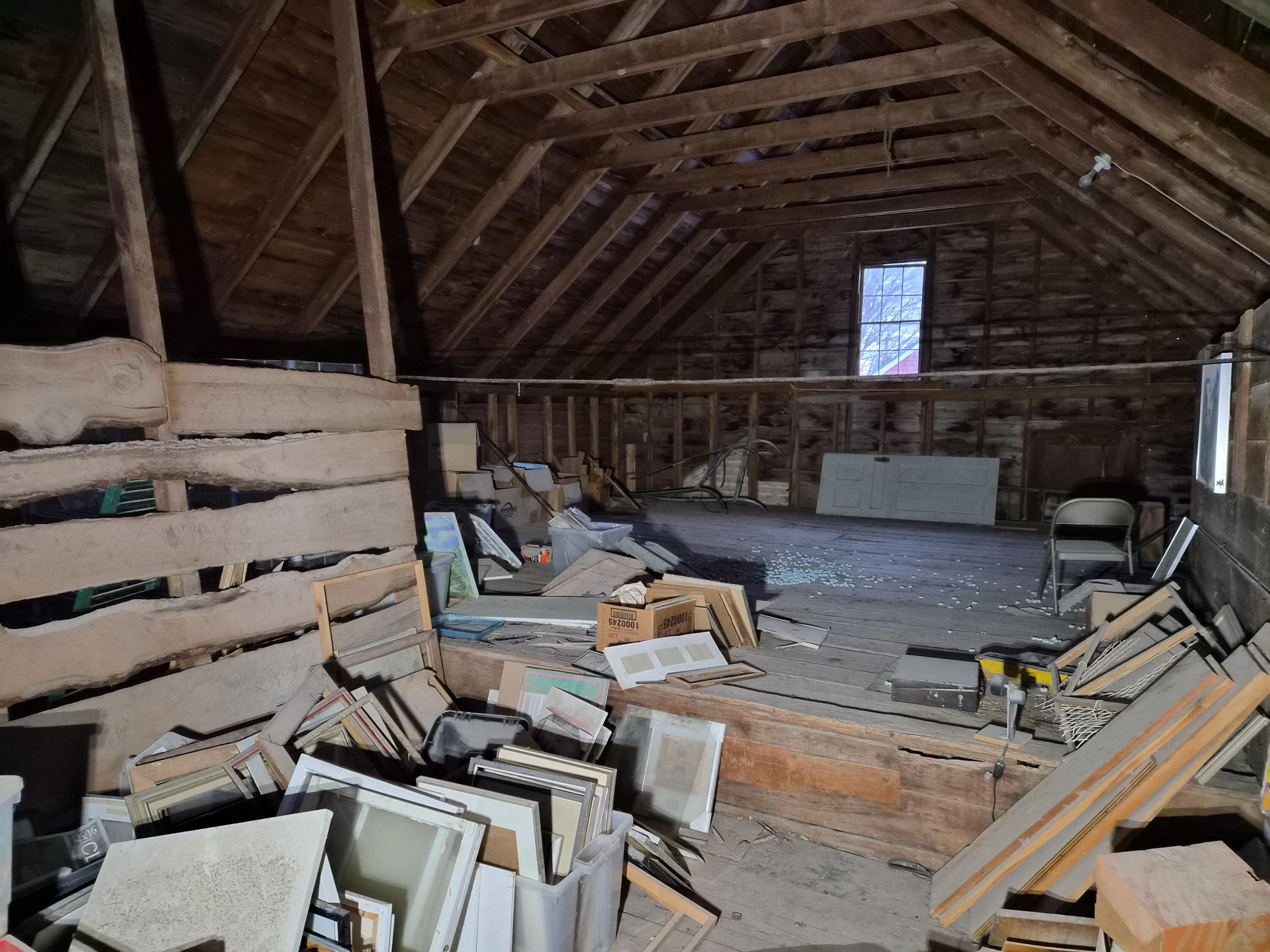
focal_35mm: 23
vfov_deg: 58.9
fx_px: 844
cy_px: 476
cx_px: 635
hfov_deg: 73.9
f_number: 1.8
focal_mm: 5.4
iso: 1250
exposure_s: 1/40
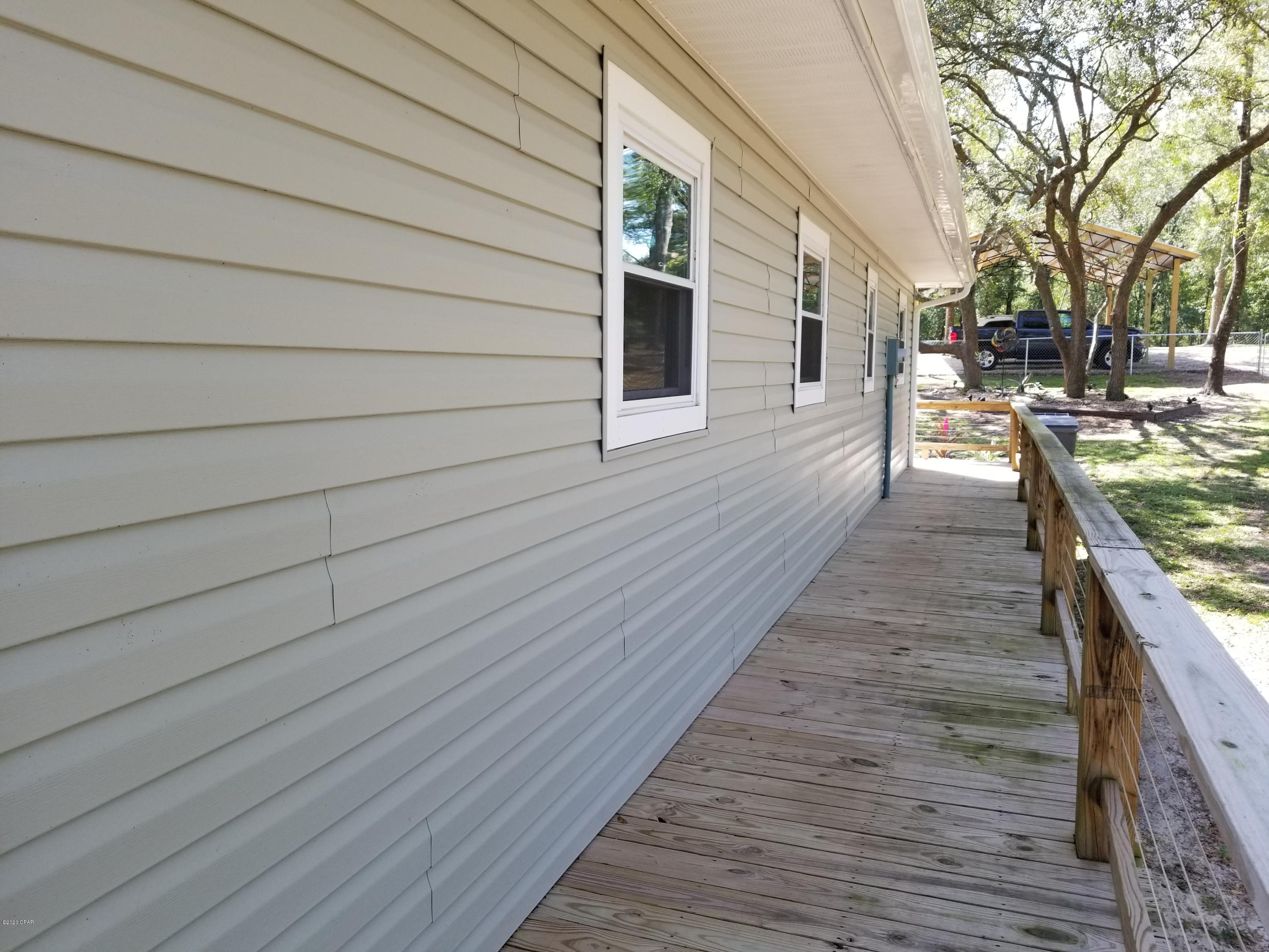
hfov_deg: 67.3
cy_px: 476
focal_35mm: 26
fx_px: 953
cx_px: 634
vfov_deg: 53.1
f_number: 1.7
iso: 50
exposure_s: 1/220
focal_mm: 4.25
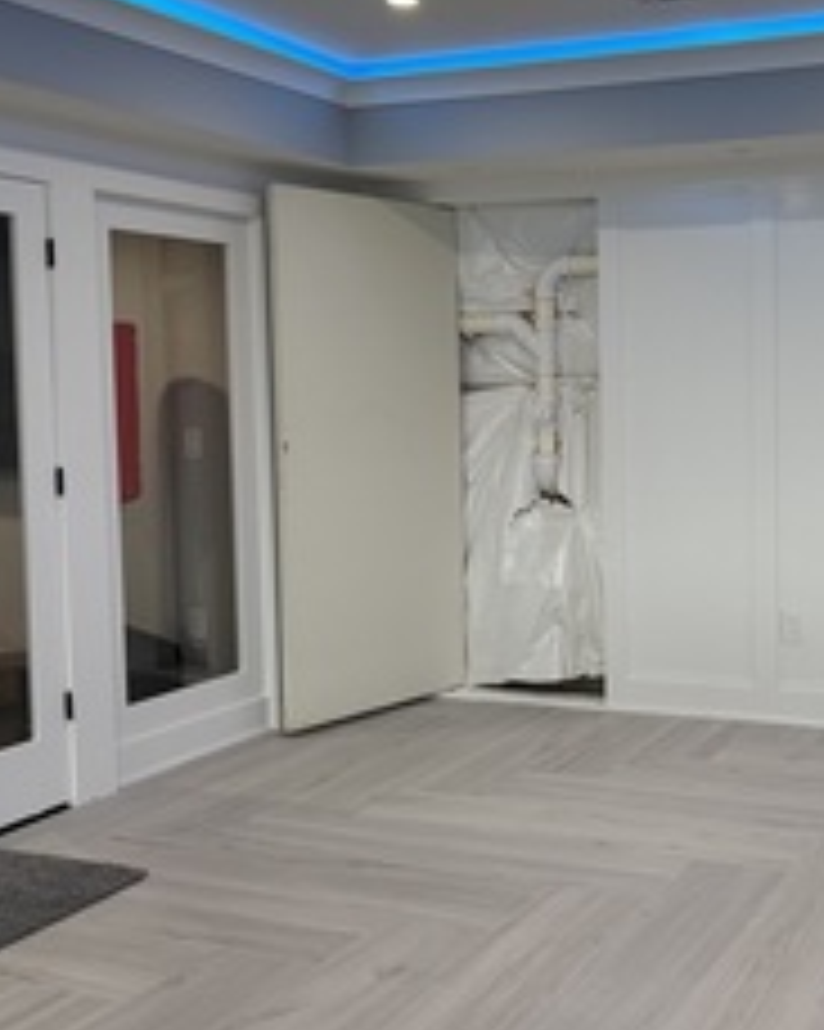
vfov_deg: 44.7
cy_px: 445
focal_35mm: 41
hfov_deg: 34.4
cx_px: 743
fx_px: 1251
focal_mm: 6.76
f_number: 1.78
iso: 200
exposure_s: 1/251
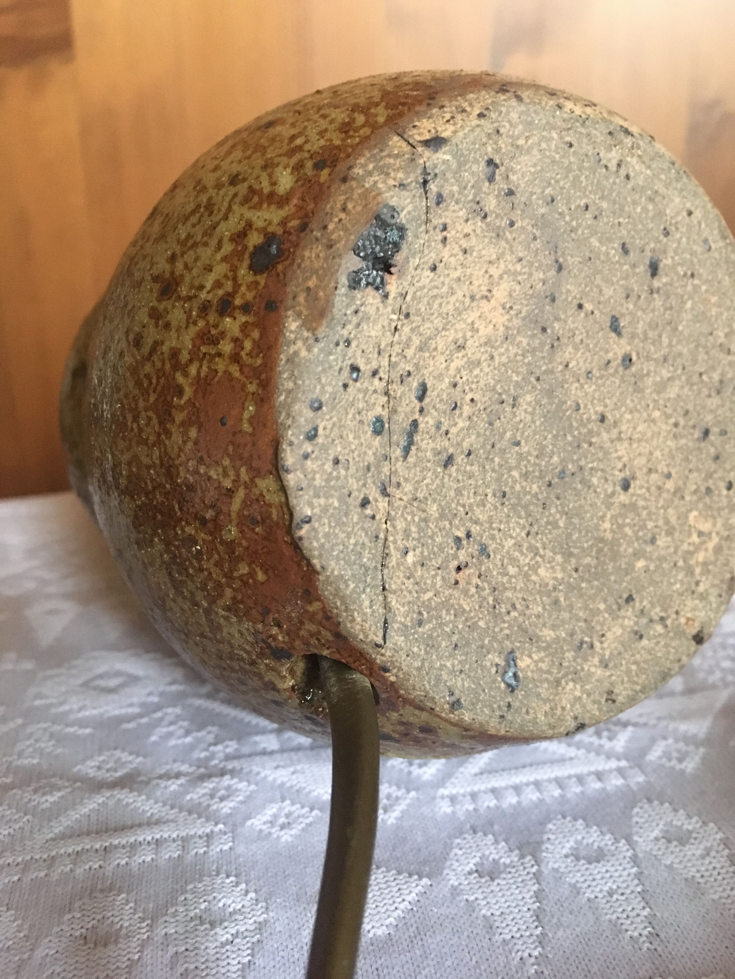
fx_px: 821
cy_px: 490
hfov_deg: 48.2
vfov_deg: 61.7
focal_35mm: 29
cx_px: 368
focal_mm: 4.15
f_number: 2.2
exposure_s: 1/17
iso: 320
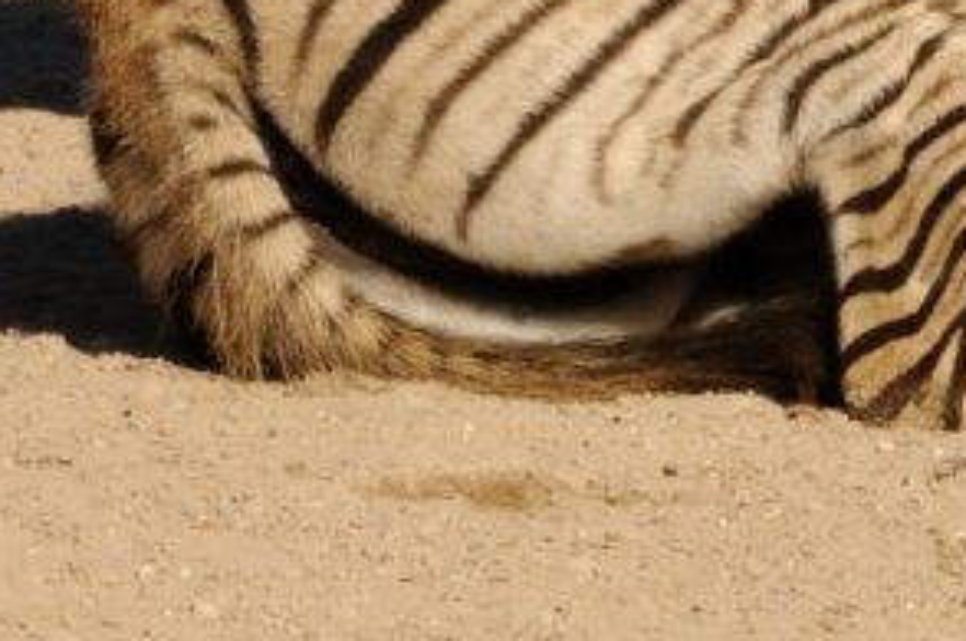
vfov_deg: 0.7
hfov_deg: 1.1
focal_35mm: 1836
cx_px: 1732
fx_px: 49185
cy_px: -626
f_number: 32
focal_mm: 300
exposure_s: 1/250
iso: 1000
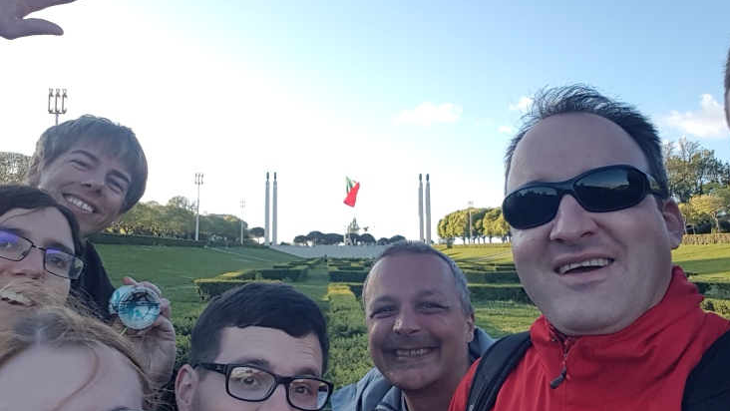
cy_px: 253
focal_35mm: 32
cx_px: 391
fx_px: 620
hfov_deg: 60.9
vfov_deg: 36.5
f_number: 1.7
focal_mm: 2.1
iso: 50
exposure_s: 1/624
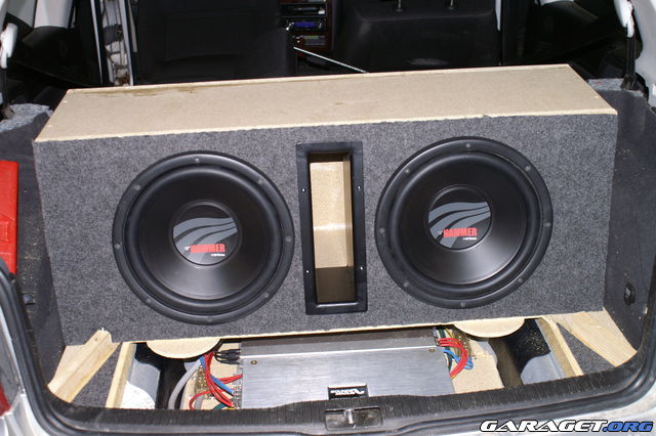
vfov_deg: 31.9
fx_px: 765
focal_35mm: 42
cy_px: 218
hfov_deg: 46.4
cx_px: 328
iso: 400
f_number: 5
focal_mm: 28
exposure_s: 1/60
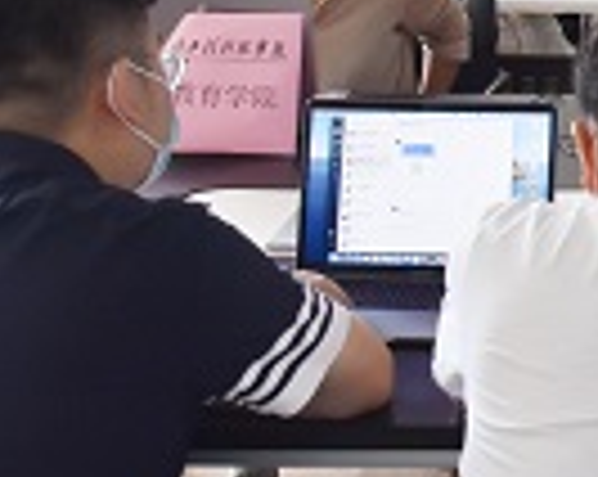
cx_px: 818
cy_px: -79
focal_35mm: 106
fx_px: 1873
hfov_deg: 16.9
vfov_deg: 14.1
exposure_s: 1/200
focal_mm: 20
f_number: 3.5
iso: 1000
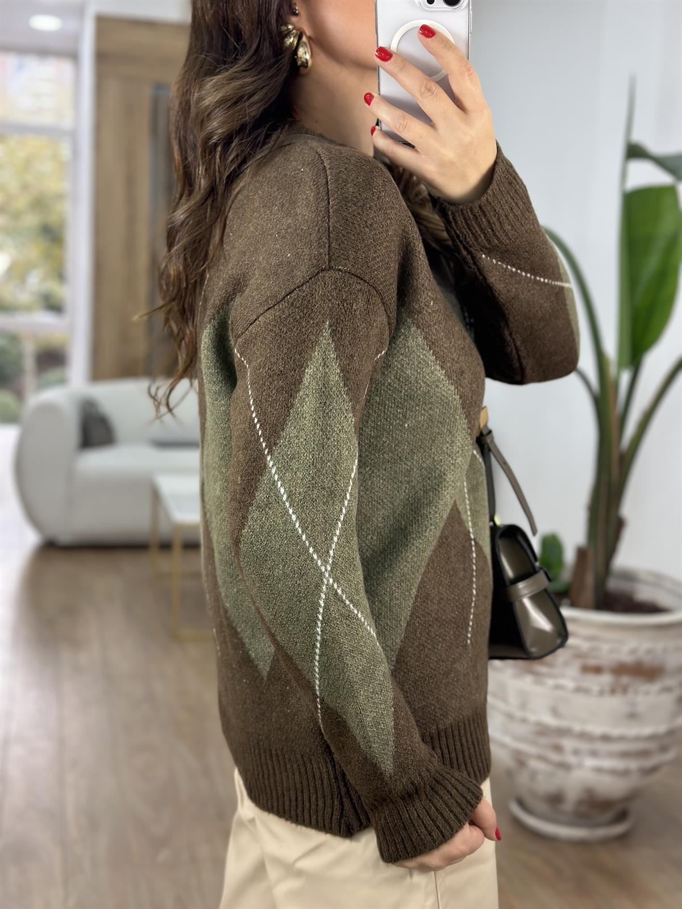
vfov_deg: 39.7
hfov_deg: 30.3
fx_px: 1261
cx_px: 341
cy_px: 454
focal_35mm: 48
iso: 80
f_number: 1.78
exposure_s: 1/100
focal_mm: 6.86
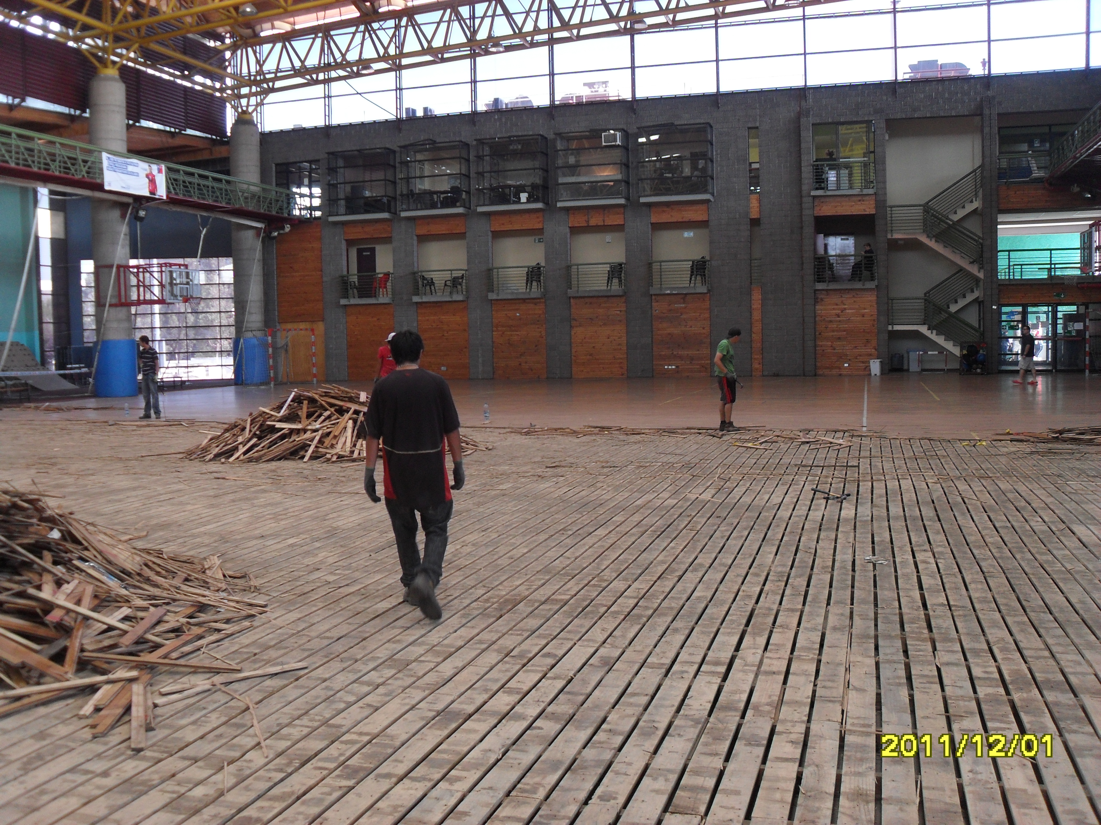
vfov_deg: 40.7
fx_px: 1113
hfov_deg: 52.6
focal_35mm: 35
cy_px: 412
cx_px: 550
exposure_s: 1/45
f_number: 2.8
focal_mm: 6.2
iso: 120
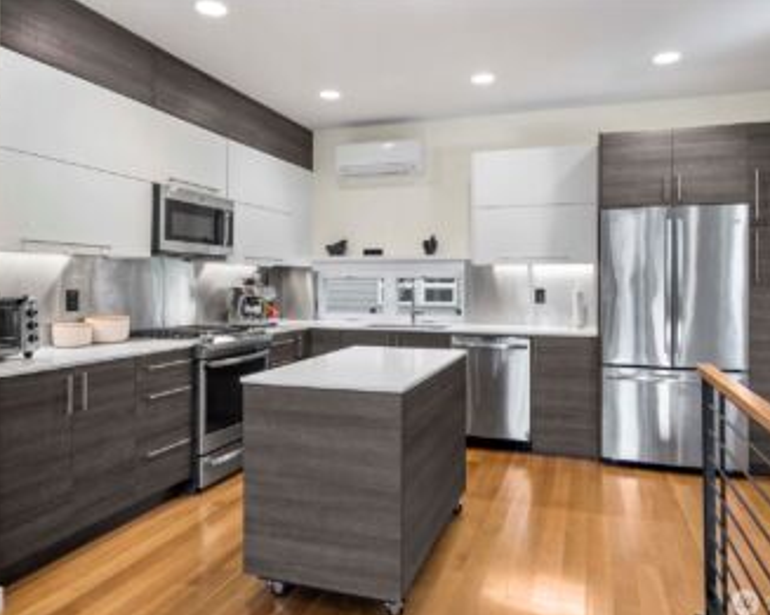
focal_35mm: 23
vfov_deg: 60.8
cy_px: 310
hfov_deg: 72.6
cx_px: 396
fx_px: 524
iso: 1000
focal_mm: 20
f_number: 7.1
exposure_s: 1/4
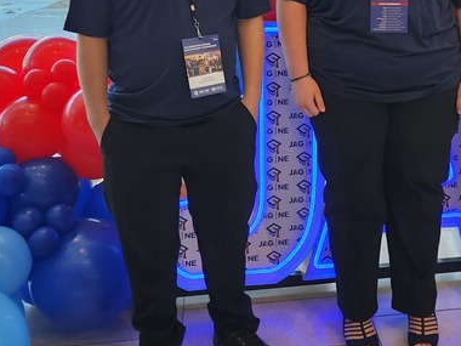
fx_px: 826
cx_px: 345
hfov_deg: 30.7
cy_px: 36
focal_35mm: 62
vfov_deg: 23.1
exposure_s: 1/180
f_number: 1.8
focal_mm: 5.4
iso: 125
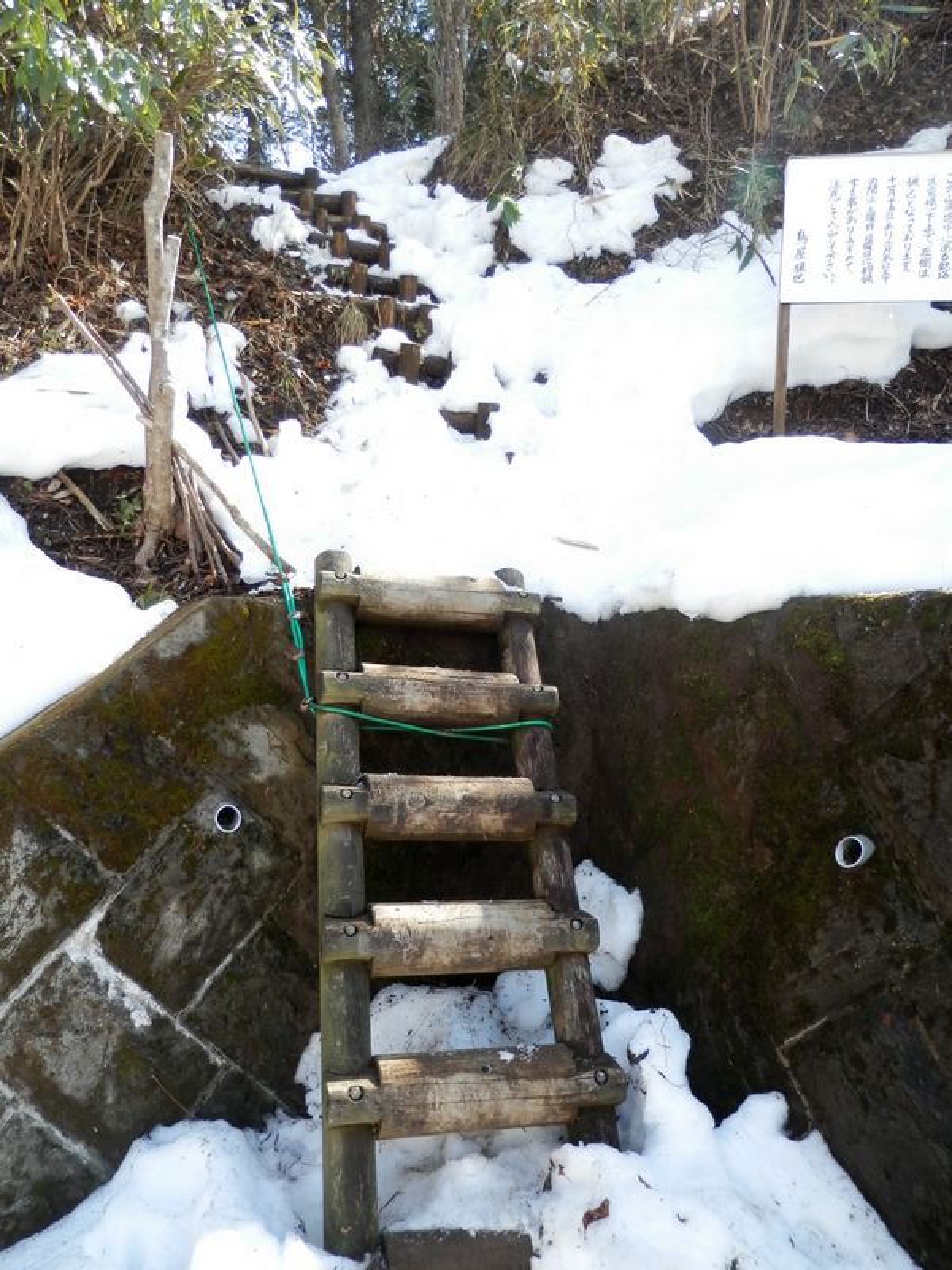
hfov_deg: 54.9
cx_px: 476
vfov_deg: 69.4
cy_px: 635
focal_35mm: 25
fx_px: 917
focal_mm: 4.5
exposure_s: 1/125
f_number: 3
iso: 80
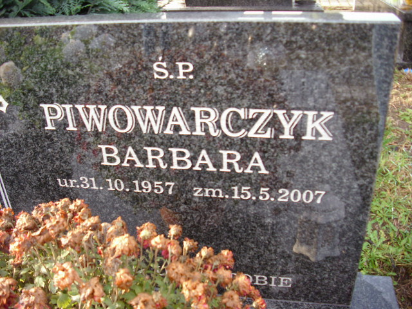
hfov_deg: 50.1
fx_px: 440
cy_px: 154
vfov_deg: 38.7
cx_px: 206
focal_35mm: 37
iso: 50
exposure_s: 1/61
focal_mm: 6.2
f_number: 2.8
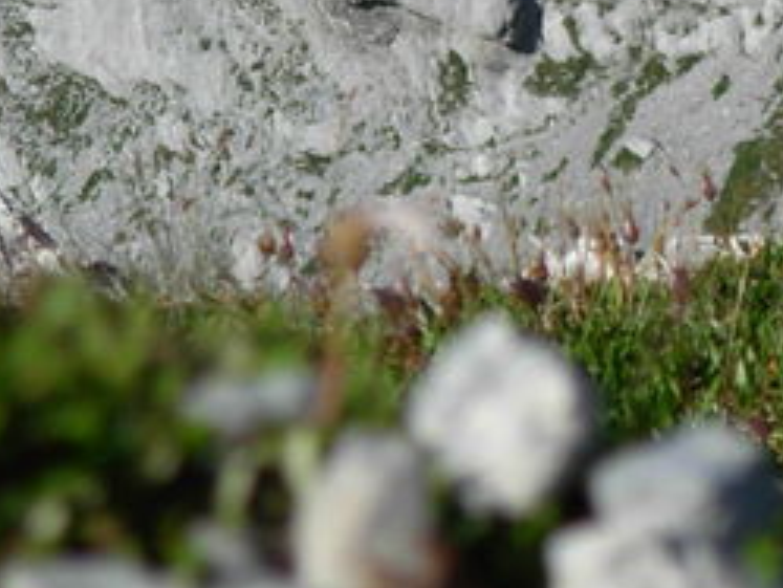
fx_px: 13827
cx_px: 1113
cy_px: 38
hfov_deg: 3.2
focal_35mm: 611
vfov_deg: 2.4
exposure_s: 1/609
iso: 79
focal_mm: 31.4
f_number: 5
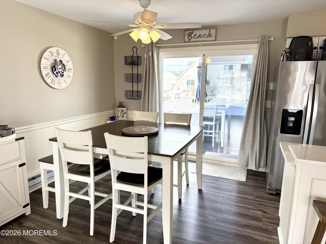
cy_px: 122
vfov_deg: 56.8
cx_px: 163
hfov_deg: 71.6
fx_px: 226
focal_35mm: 24
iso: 100
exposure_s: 1/695
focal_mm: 6.76
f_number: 1.78
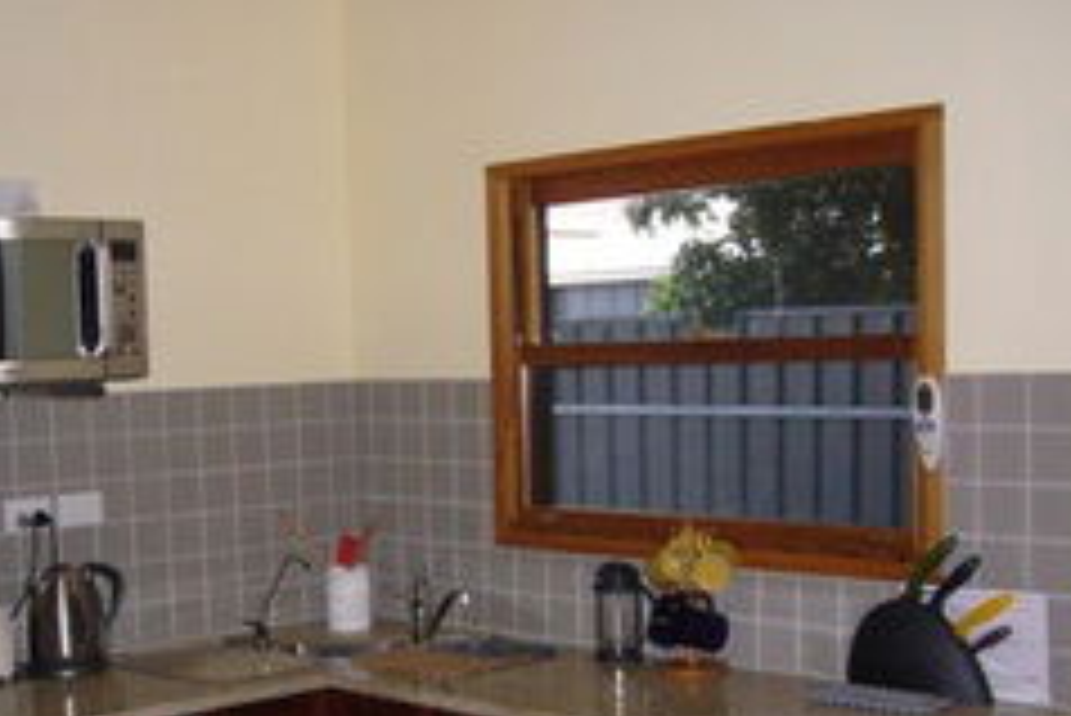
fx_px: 1637
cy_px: 603
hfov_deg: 36.1
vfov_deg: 24.2
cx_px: 428
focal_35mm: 55
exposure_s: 1/30
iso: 200
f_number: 2.8
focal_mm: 4.6
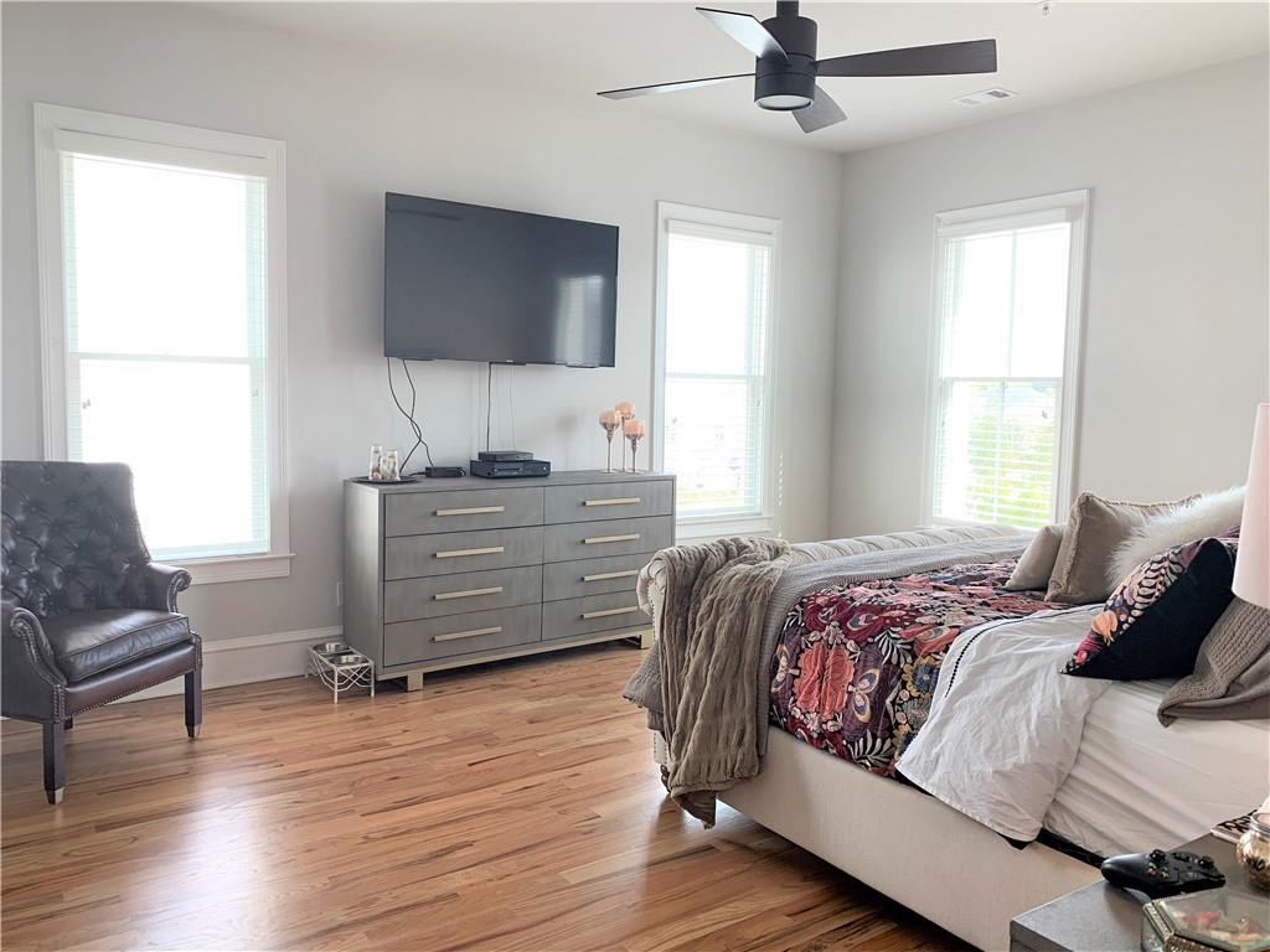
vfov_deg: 53.1
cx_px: 635
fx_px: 954
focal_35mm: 26
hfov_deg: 67.3
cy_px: 476
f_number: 1.8
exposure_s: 1/120
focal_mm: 4.25
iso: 40
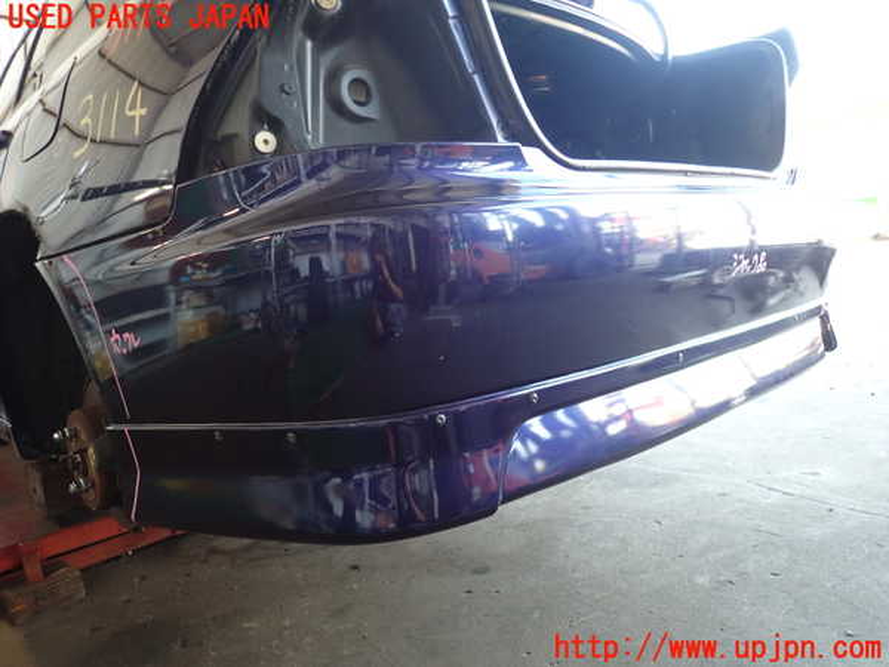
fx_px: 642
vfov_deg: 54.9
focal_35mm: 25
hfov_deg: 69.4
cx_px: 444
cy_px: 334
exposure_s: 1/50
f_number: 2
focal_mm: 4.5
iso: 200
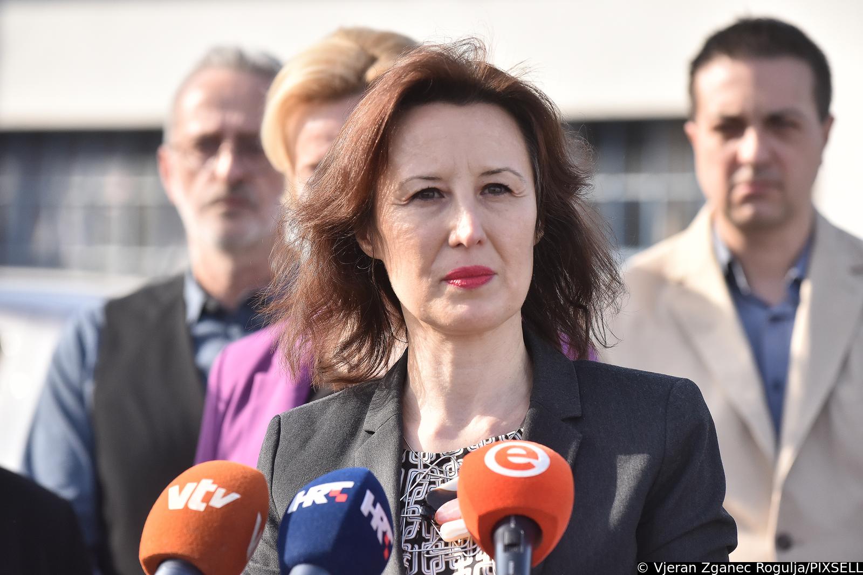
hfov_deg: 12.8
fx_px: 3836
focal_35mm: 160
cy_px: 288
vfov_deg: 8.6
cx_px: 432
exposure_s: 1/4000
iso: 1600
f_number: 5
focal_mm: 160
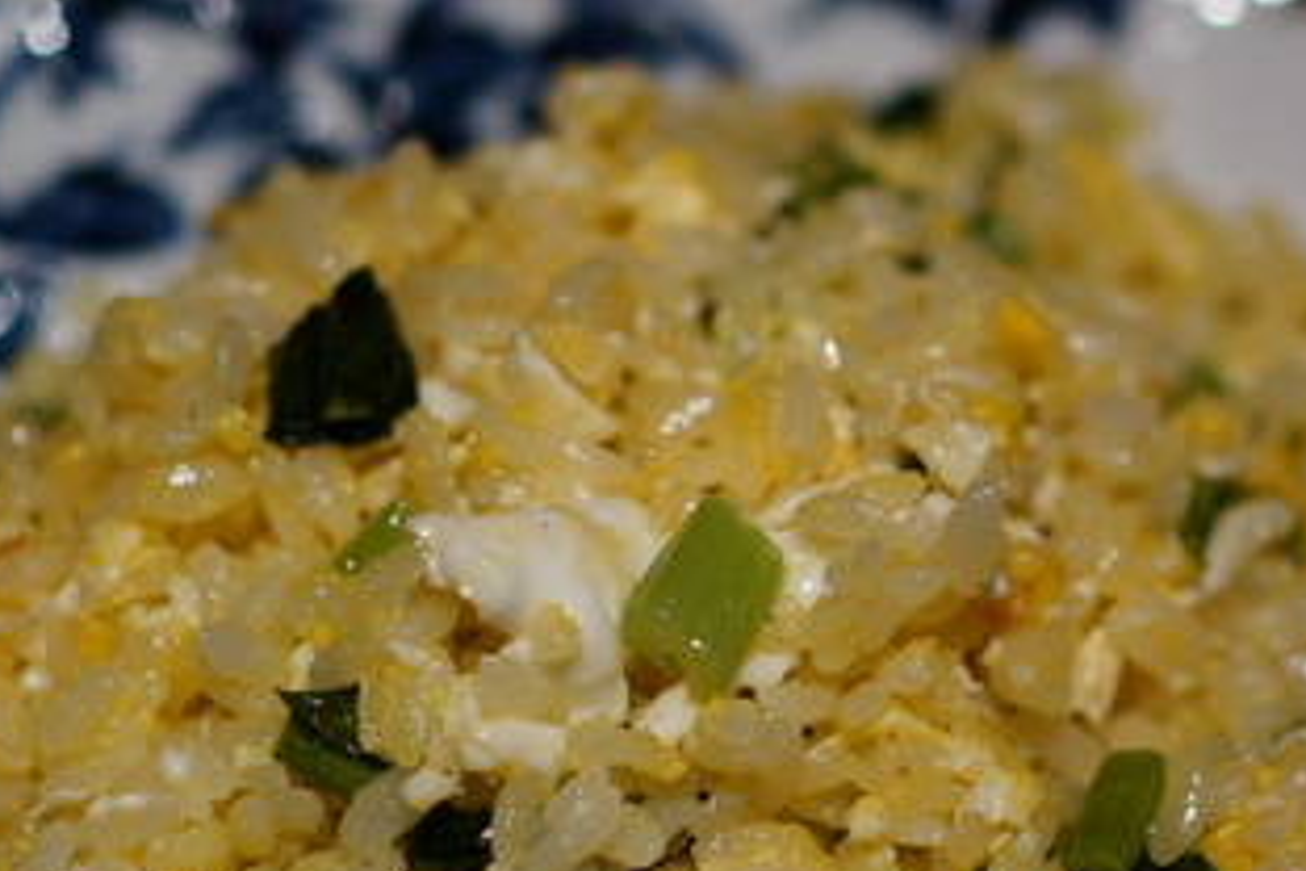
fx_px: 4172
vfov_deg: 11.8
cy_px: 754
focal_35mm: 115
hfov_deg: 17.5
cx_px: 1218
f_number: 2
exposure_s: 1/160
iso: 100
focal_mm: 35
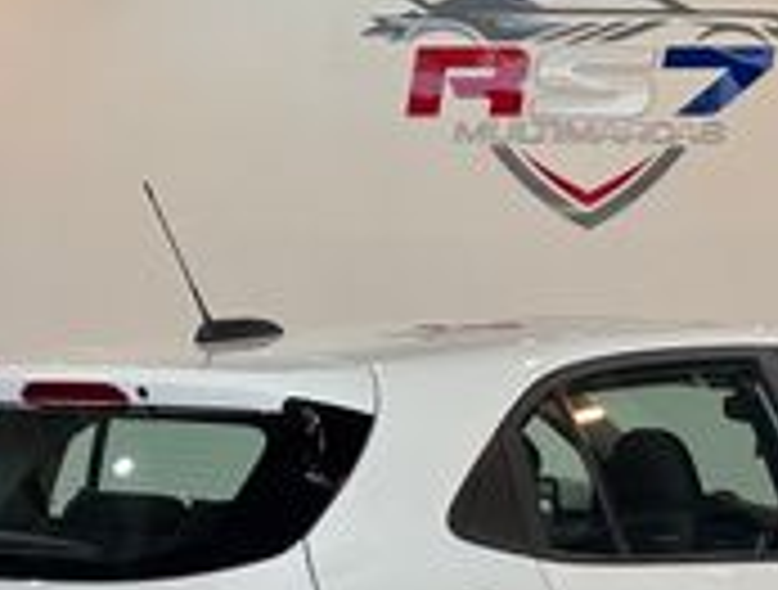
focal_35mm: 141
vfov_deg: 10.5
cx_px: 549
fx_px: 3180
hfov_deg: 13.9
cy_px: 613
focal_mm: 5.96
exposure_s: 1/289
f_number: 1.6
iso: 32
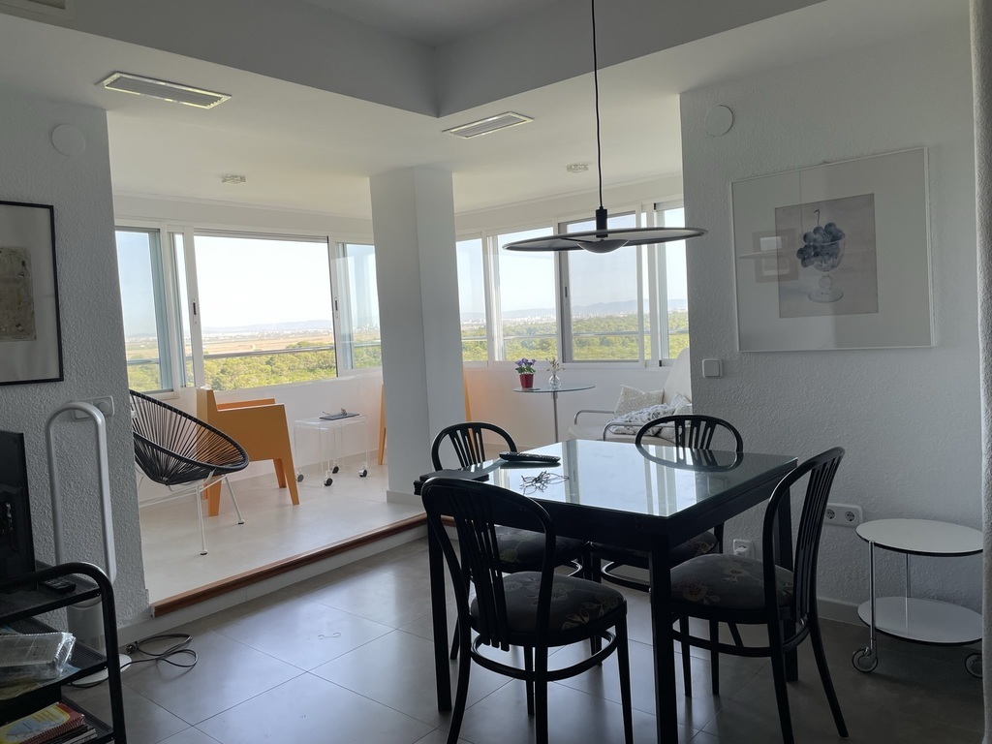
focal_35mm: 26
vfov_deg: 53.1
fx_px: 745
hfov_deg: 67.3
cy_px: 372
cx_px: 496
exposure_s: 1/350
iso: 32
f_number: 1.6
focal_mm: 4.2
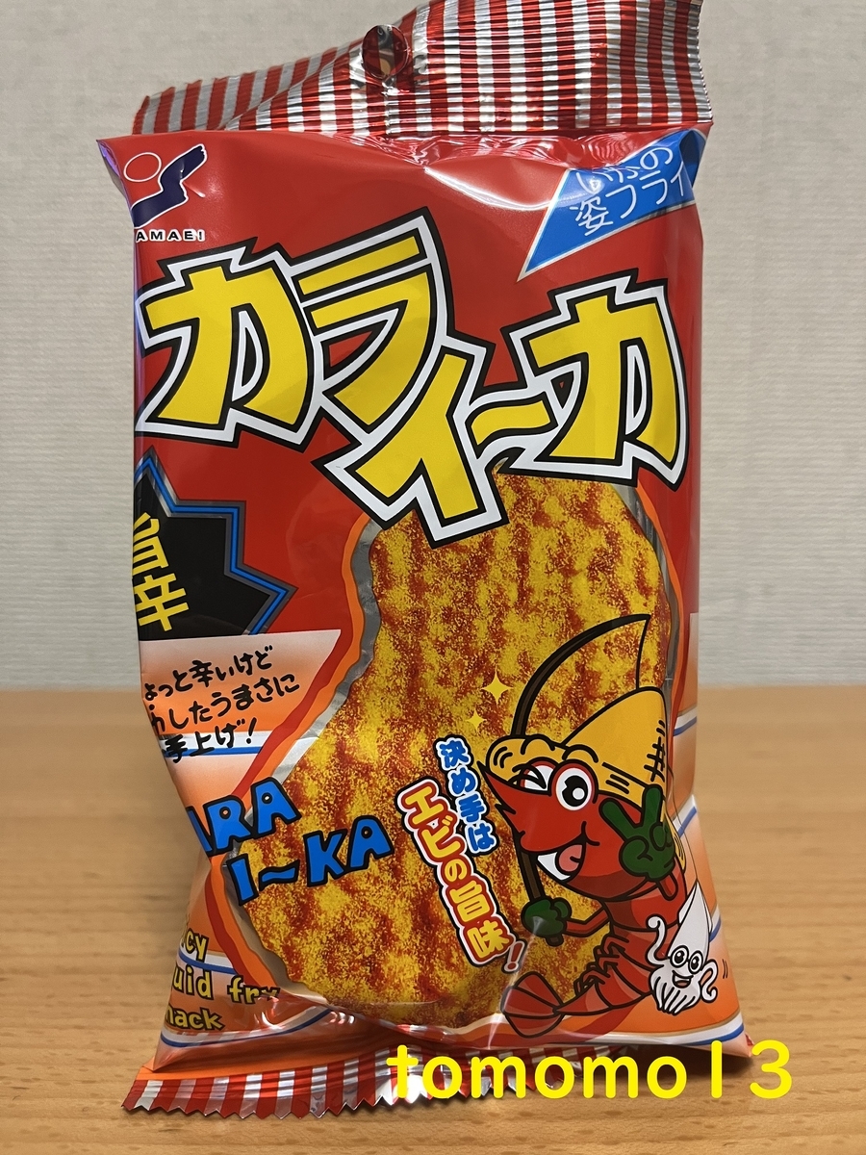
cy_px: 578
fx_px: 867
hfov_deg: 53.1
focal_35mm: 26
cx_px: 433
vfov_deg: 67.3
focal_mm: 5.1
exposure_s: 1/50
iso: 160
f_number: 1.6
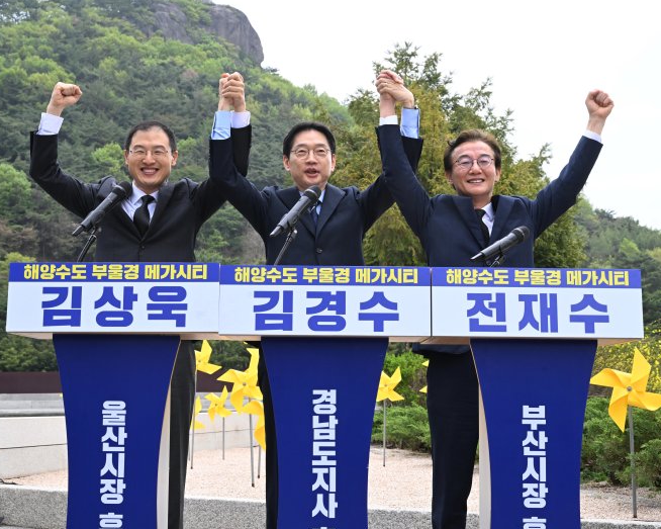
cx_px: 332
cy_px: 266
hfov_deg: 30.5
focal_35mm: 62
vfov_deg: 24.6
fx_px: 1213
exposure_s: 1/250
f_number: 10
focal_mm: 54
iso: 800
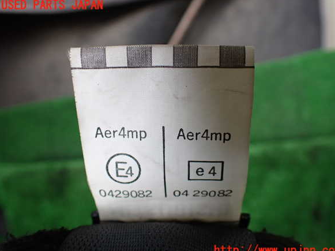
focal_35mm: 31
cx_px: 171
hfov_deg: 58.4
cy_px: 128
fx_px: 300
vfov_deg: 45.4
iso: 250
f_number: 2.3
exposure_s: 1/125
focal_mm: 5.4
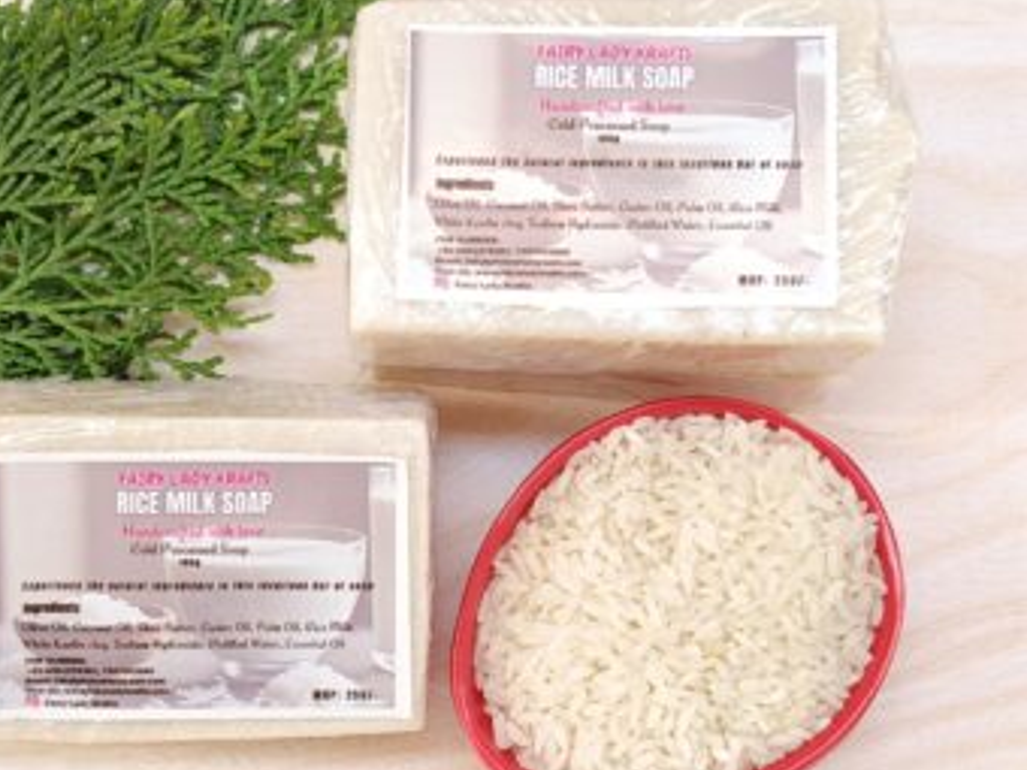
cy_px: 400
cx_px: 411
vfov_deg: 25.2
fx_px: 1721
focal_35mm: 58
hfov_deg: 33.1
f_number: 1.8
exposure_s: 1/50
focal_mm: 4.84
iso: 100
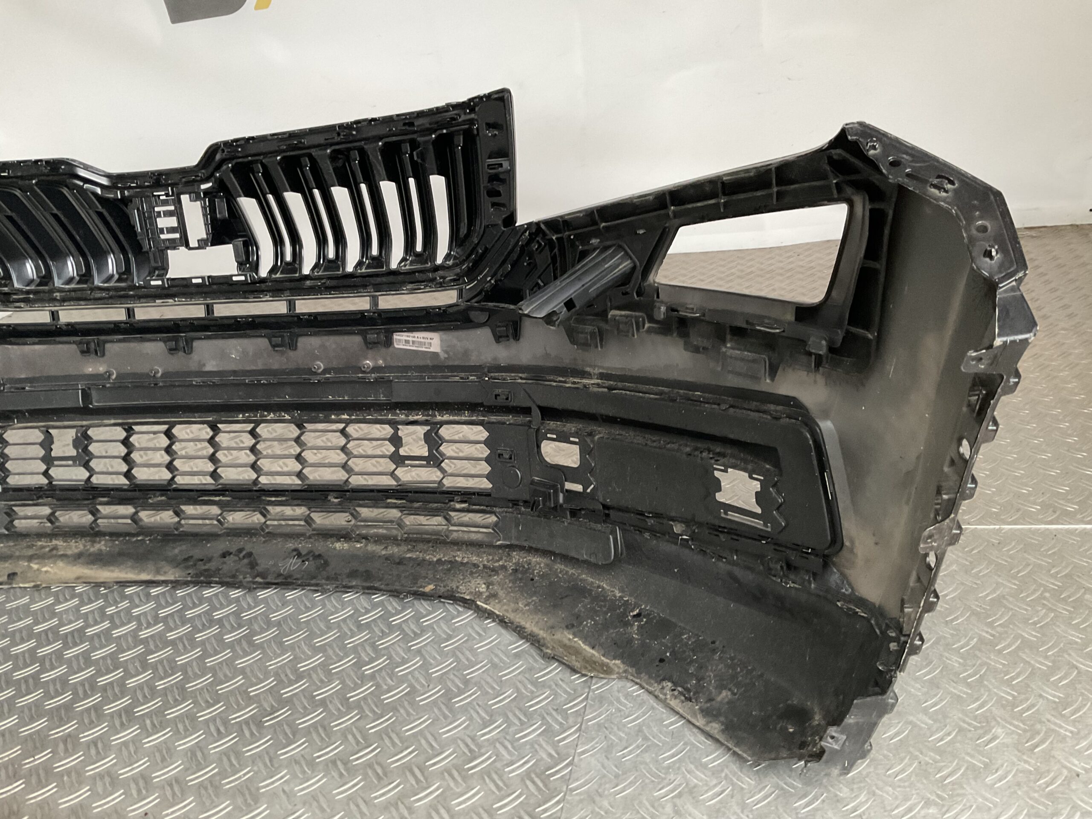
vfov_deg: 48.2
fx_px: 915
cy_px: 410
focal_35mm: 29
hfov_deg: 61.7
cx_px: 546
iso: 200
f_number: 1.8
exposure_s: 1/33
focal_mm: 3
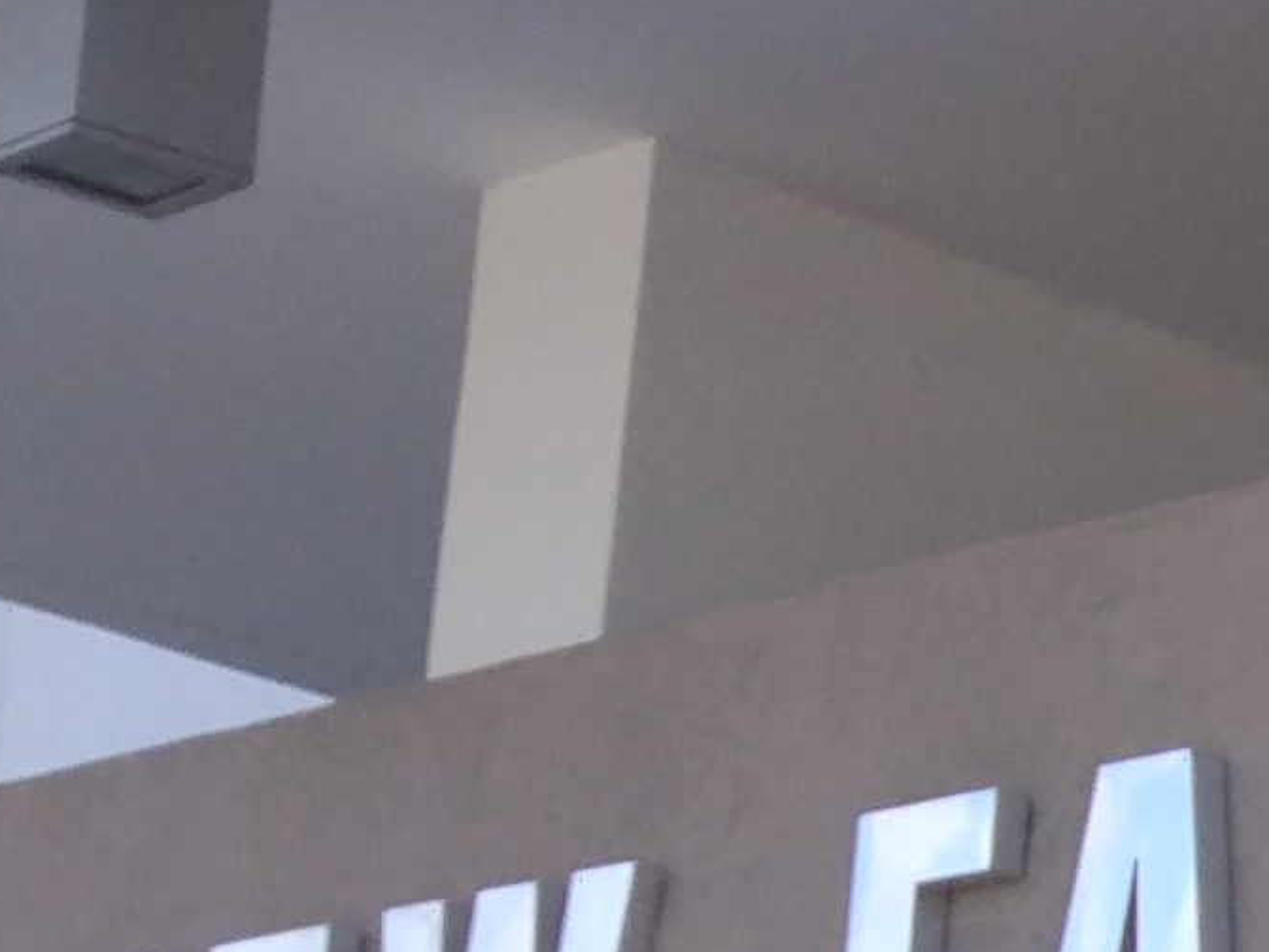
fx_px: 7039
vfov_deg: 7.5
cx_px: 2995
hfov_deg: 9.3
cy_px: 1745
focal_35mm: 192
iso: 100
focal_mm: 4.26
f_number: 2
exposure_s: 1/491
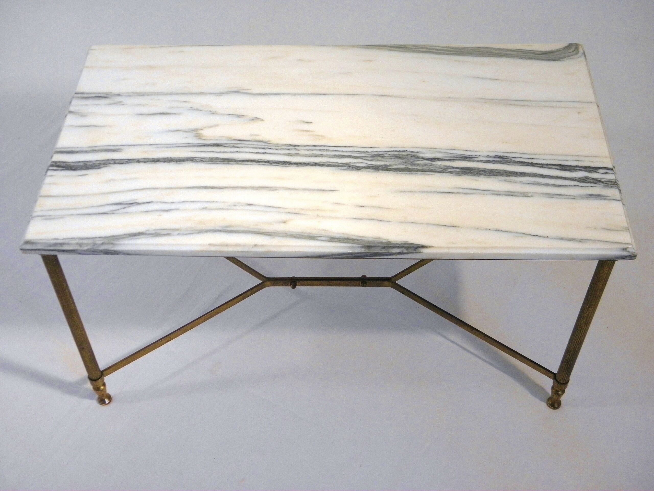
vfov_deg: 32.9
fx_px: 831
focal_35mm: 44
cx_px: 327
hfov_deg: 42.9
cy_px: 246
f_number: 3.9
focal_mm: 7.9
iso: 160
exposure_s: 1/40
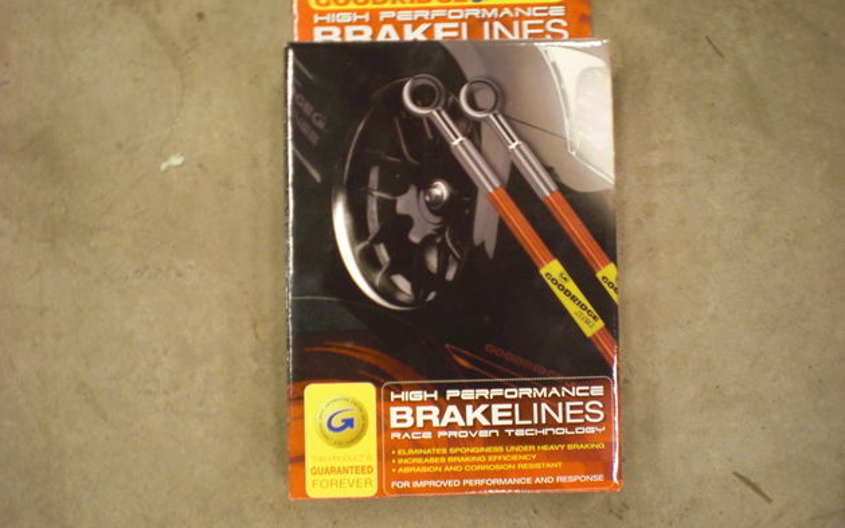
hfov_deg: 48.2
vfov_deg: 31.2
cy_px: 249
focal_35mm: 41
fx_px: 944
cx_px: 422
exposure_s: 1/13
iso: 200
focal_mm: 6.3
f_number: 3.1
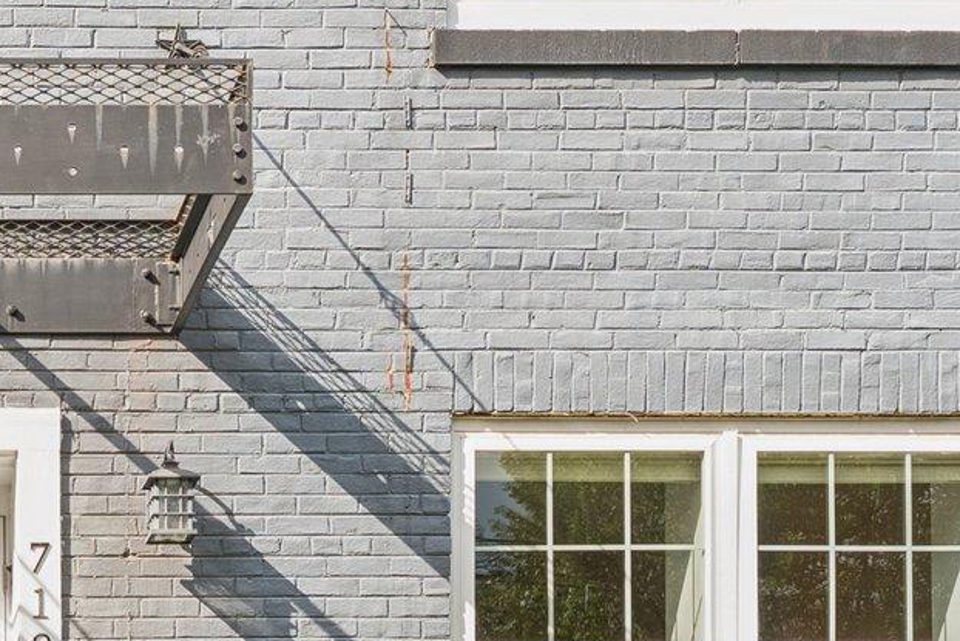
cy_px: 1017
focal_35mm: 79
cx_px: -125
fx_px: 2107
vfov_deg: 15.6
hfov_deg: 23.9
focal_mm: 24
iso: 250
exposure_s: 1/160
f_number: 9
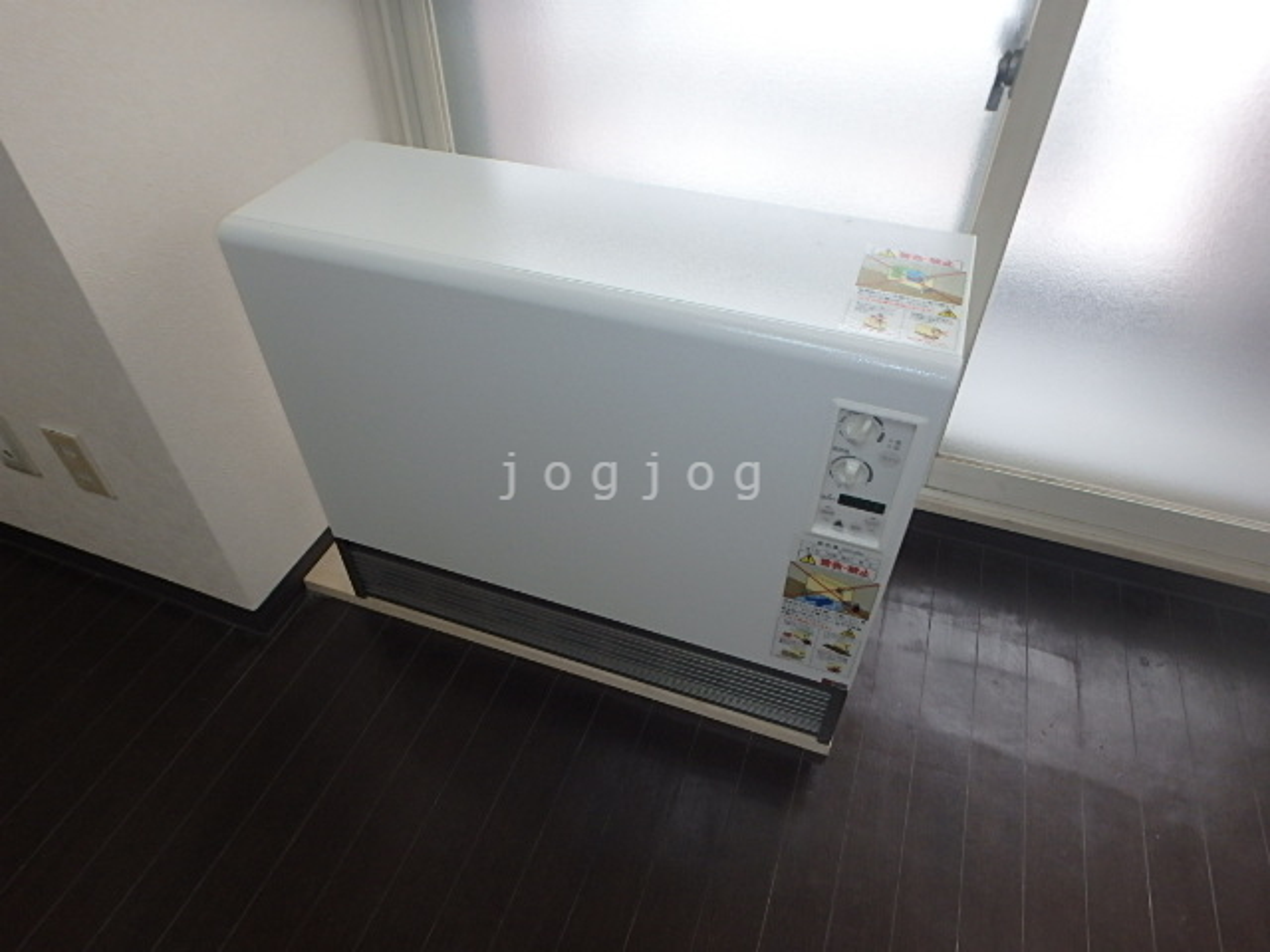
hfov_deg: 79.0
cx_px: 635
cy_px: 476
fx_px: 770
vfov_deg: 63.4
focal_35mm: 21
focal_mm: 3.7
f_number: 3.5
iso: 200
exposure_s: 1/60
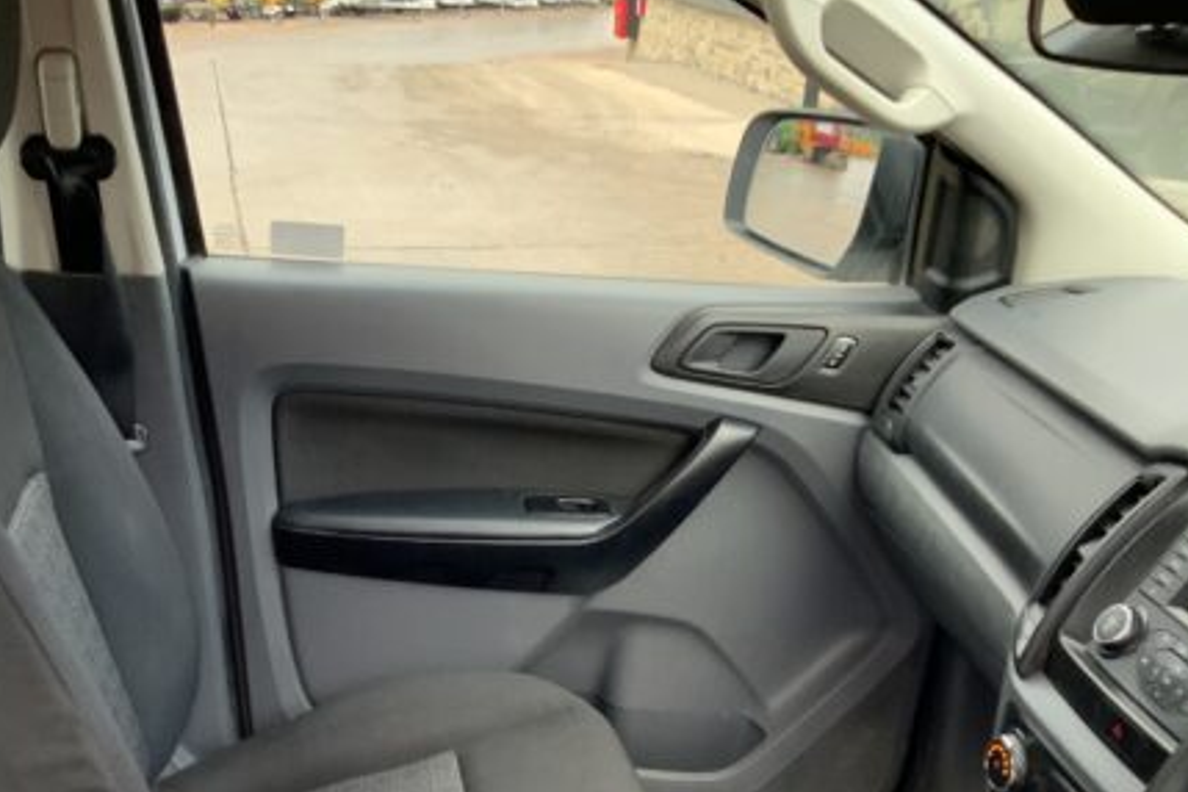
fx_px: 1485
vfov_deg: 29.3
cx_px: 471
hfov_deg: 43.4
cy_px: 618
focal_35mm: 45
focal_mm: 3
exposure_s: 1/122
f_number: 1.8
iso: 64
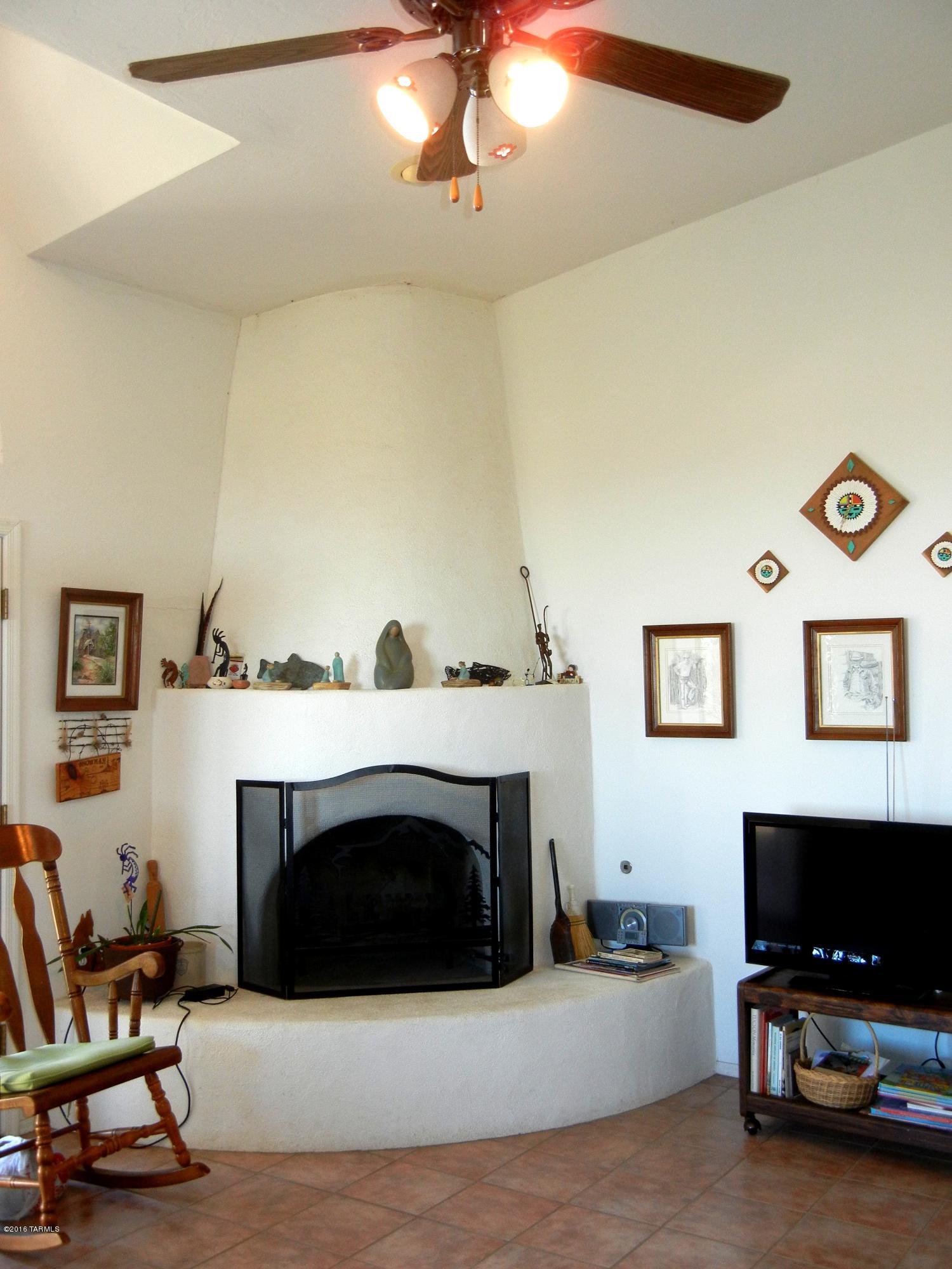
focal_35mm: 34
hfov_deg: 41.8
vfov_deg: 54.0
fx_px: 1247
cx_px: 476
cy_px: 634
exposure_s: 1/36.5
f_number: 3.6
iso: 200
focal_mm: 6.2
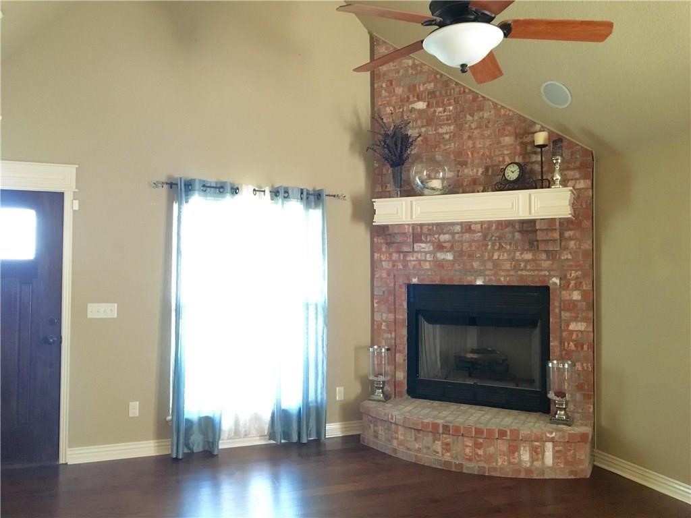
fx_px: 579
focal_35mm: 29
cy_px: 259
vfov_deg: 48.2
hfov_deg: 61.7
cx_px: 346
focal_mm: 4.15
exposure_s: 1/15
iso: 250
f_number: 2.2
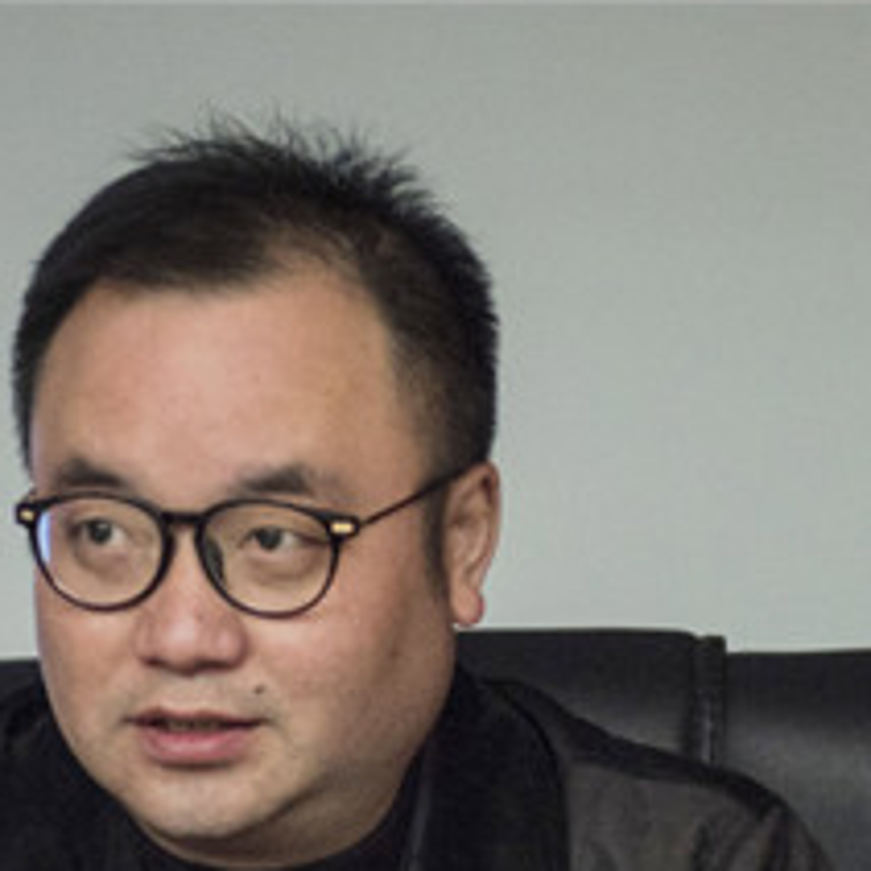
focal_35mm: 178
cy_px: 863
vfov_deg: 9.8
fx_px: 5067
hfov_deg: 9.8
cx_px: 239
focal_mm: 70
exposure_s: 1/160
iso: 800
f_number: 2.8
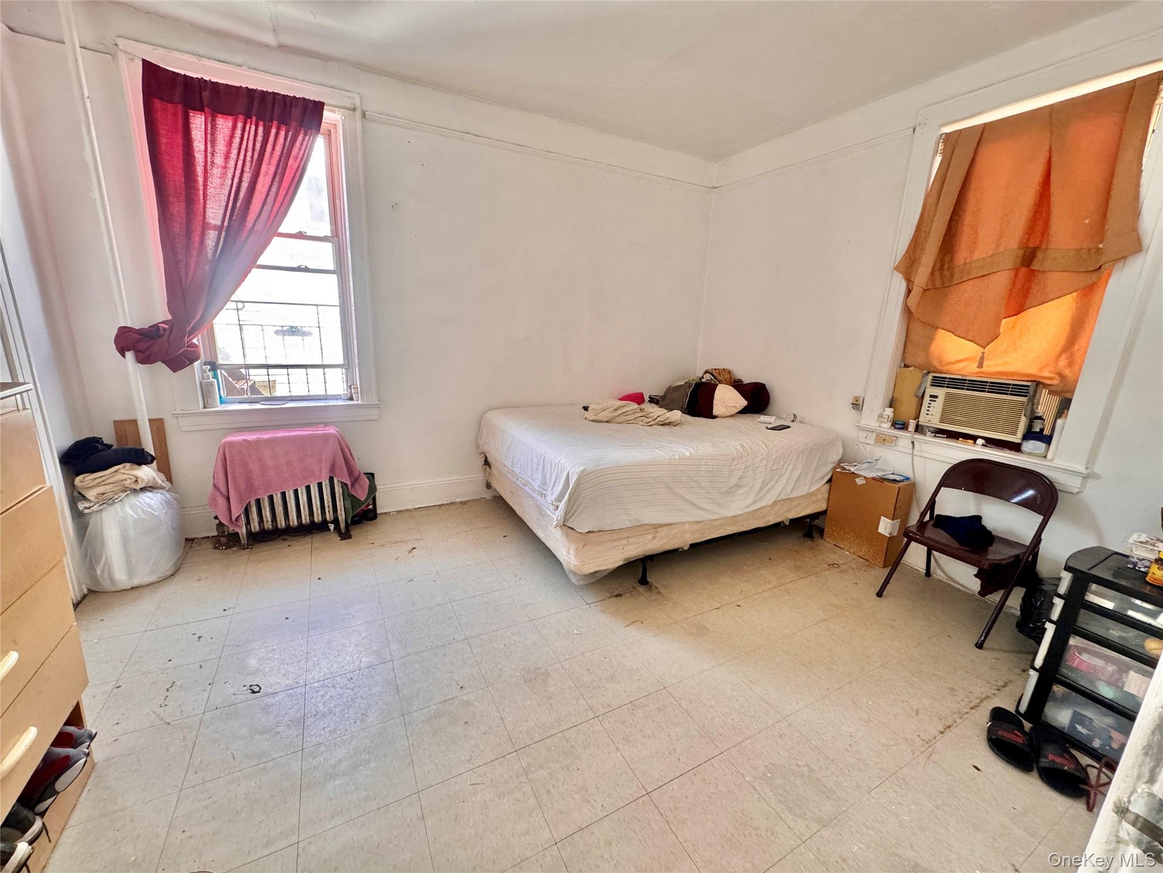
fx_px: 470
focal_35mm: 14
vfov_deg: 85.7
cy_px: 436
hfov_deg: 102.1
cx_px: 582
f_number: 2.2
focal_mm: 2.22
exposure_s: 1/60
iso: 250
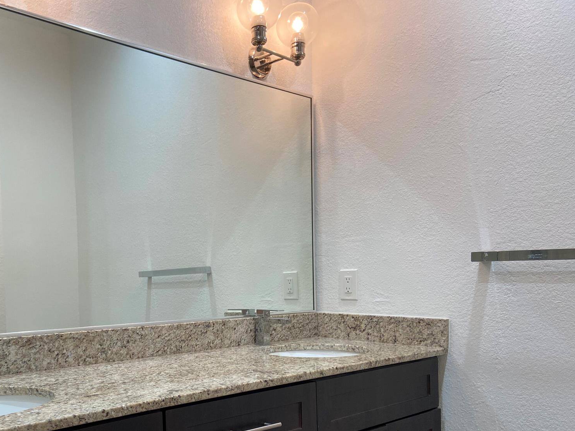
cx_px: 185
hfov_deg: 50.3
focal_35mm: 36
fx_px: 598
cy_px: 296
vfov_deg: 39.1
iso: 64
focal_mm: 4.25
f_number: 1.8
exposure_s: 1/60
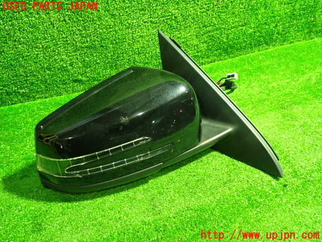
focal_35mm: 30
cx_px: 161
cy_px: 121
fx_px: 279
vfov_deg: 46.8
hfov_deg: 60.0
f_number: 2.3
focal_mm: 5.4
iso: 800
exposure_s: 1/25
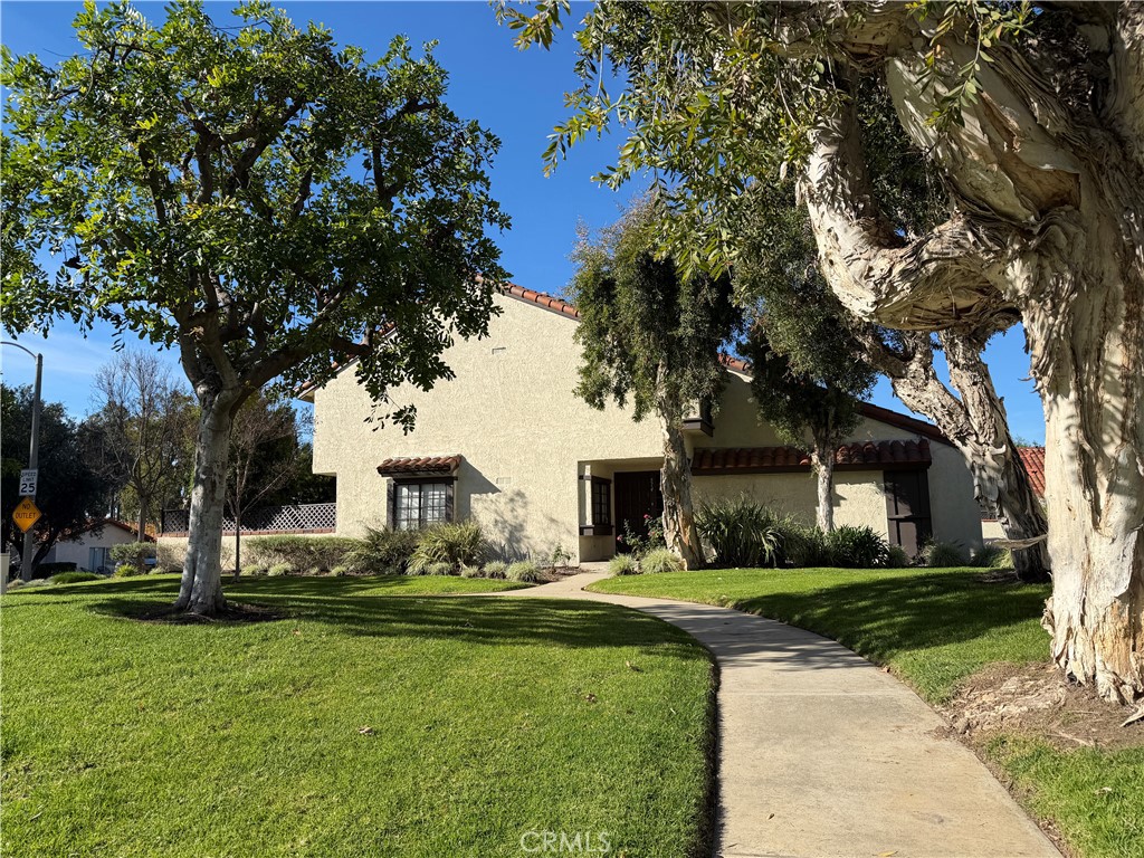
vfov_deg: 56.8
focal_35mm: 24
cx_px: 572
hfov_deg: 71.6
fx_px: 793
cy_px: 429
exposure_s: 1/3759
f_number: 1.78
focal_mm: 6.76
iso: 80
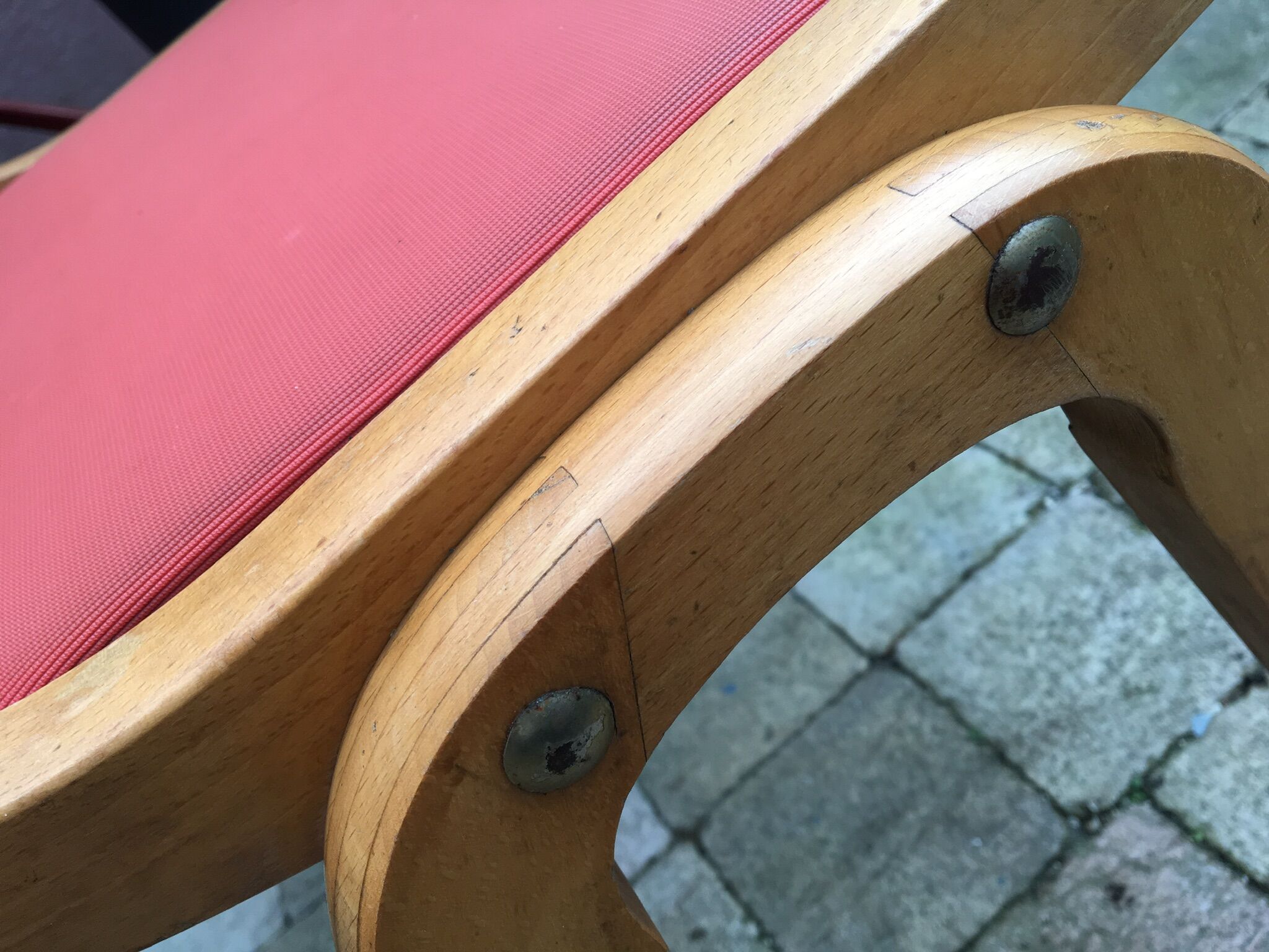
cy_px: 476
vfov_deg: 48.2
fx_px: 1063
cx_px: 634
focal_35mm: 29
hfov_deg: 61.7
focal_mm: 4.15
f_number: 2.2
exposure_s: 1/120
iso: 32
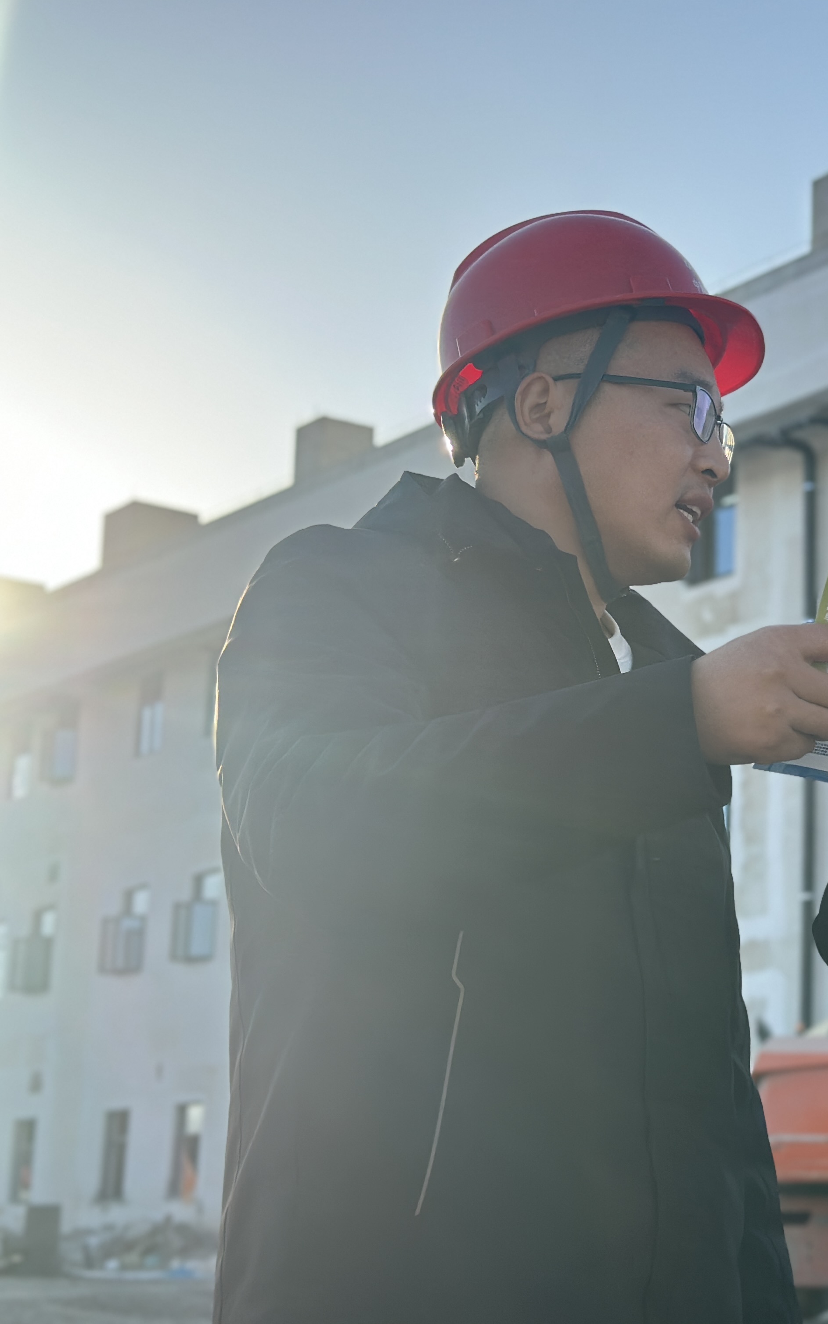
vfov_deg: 30.2
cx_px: 801
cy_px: 661
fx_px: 2455
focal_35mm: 68
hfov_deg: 18.7
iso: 100
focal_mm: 6.86
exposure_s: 1/2469
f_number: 1.78
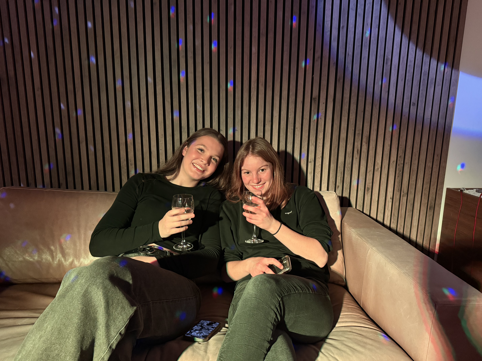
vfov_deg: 56.8
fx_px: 334
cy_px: 180
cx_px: 241
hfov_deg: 71.6
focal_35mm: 24
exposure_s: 1/60
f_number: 1.78
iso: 640
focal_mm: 6.76
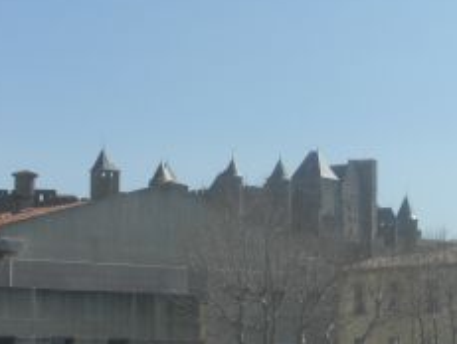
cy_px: 183
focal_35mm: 121
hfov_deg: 16.2
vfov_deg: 12.3
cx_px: 332
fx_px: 1600
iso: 80
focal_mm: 16.6
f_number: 6
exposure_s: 1/500
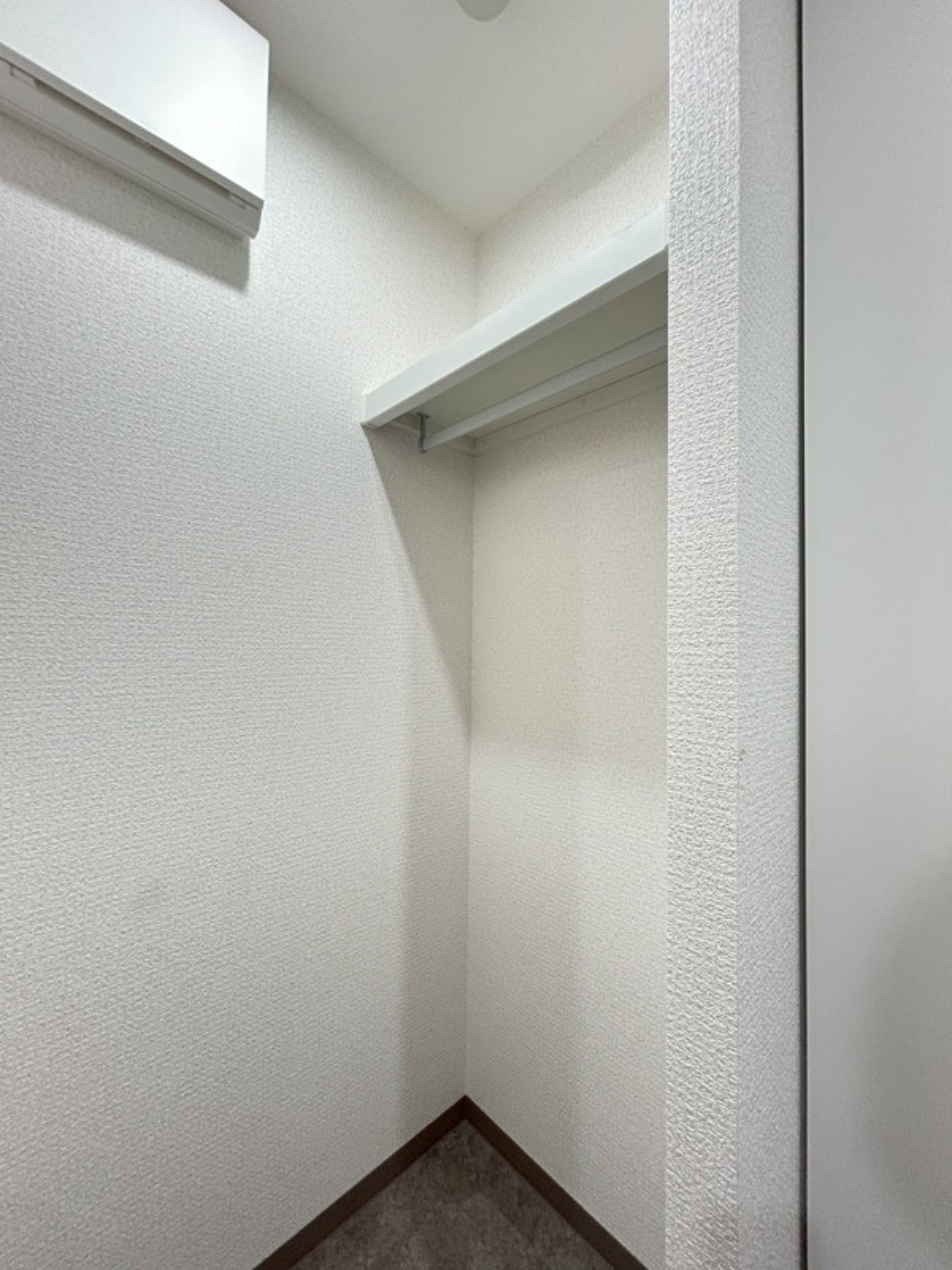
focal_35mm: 14
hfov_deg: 85.7
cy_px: 635
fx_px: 513
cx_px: 476
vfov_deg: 102.1
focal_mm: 1.54
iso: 320
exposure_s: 1/50
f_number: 2.4
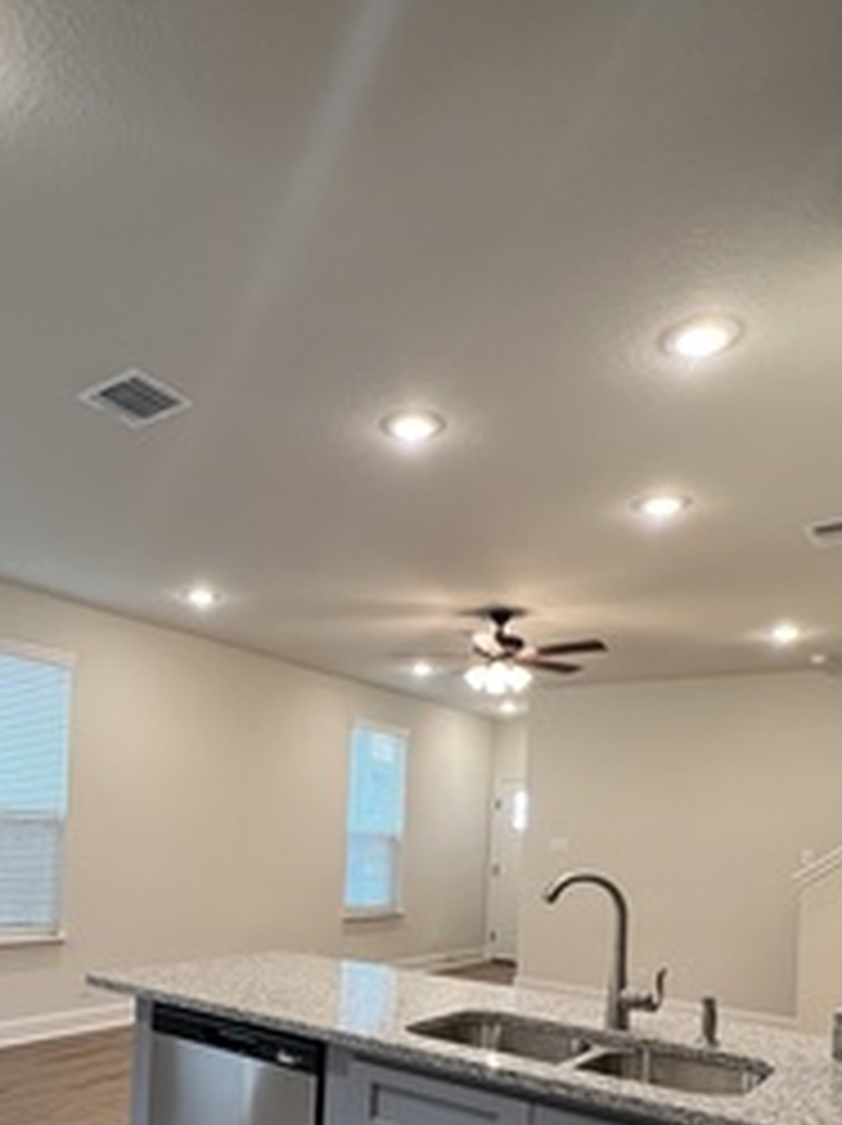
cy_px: 842
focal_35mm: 25
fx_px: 812
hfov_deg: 54.2
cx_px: 320
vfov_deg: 65.3
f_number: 1.8
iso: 160
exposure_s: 1/120
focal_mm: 1.57
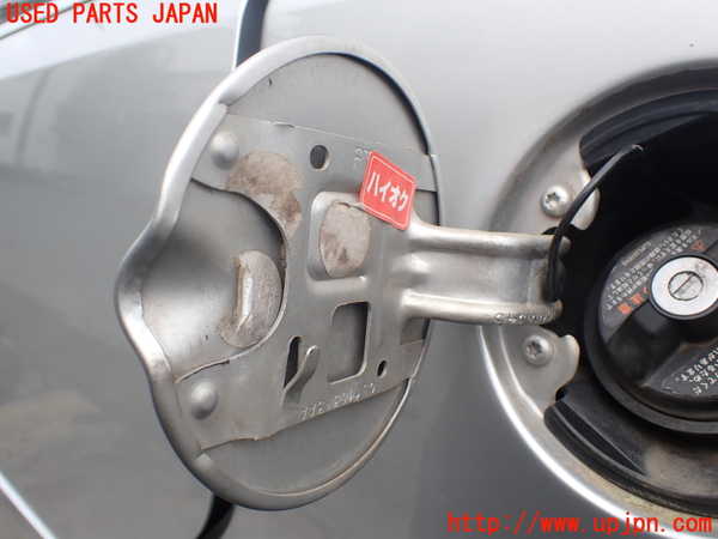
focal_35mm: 30
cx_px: 359
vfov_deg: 46.8
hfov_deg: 60.0
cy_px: 270
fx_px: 622
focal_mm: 5.4
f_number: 3.2
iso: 100
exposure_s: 1/500
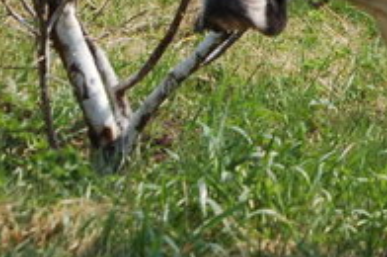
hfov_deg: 6.1
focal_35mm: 337
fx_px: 3617
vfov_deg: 4.1
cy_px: 26
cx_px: 399
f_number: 5.6
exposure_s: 1/500
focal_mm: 55
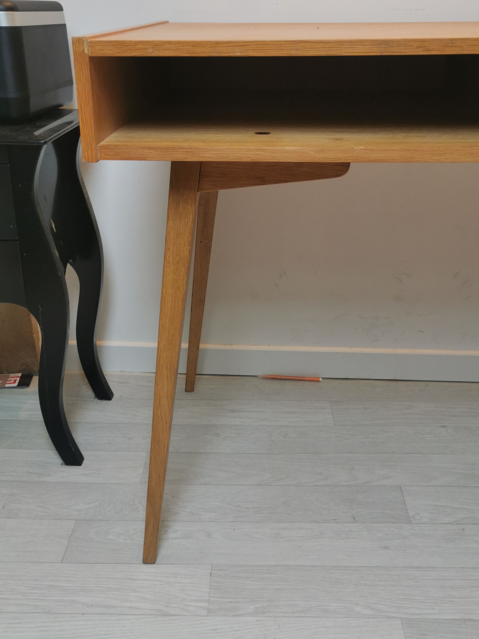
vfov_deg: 47.9
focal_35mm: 39
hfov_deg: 36.8
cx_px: 240
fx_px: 720
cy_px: 320
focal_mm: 5.58
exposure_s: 1/50
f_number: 1.8
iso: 100
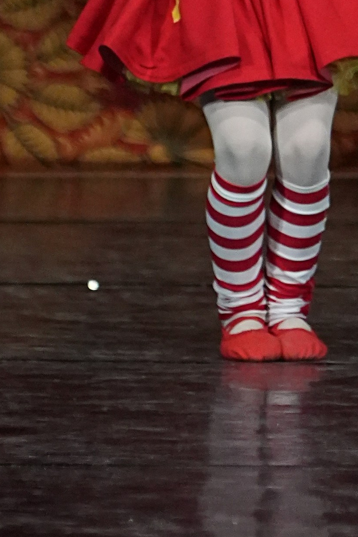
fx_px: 12648
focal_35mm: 848
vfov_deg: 2.4
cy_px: -276
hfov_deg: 1.6
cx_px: 521
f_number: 2.8
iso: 4000
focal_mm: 170
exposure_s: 1/500
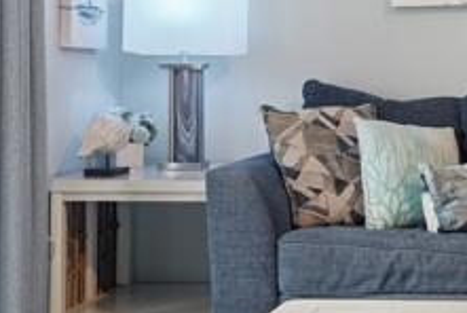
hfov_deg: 20.1
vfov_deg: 14.4
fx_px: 1234
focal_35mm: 95
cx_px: 564
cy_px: 79
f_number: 5.6
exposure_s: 1/80
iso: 320
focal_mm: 35
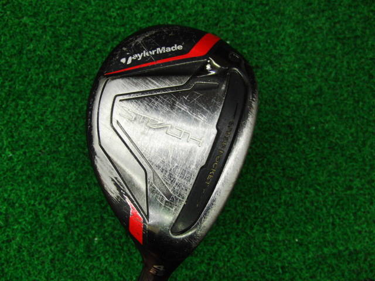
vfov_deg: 38.7
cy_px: 140
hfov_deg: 50.1
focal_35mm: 37
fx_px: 401
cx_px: 188
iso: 320
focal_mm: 6.42
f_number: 3.6
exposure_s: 1/80
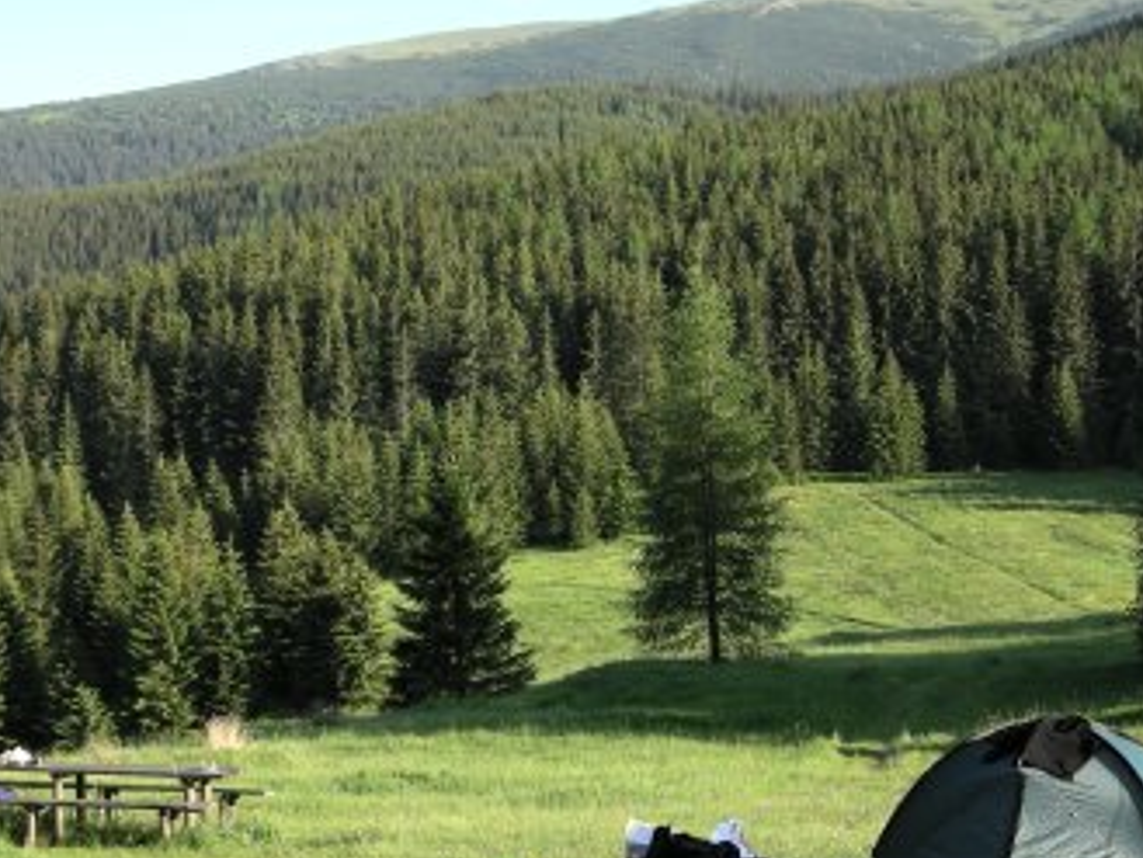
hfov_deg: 27.8
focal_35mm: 70
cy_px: 625
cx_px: 605
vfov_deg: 20.9
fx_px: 2312
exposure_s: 1/120
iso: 64
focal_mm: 7.5
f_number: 4.3
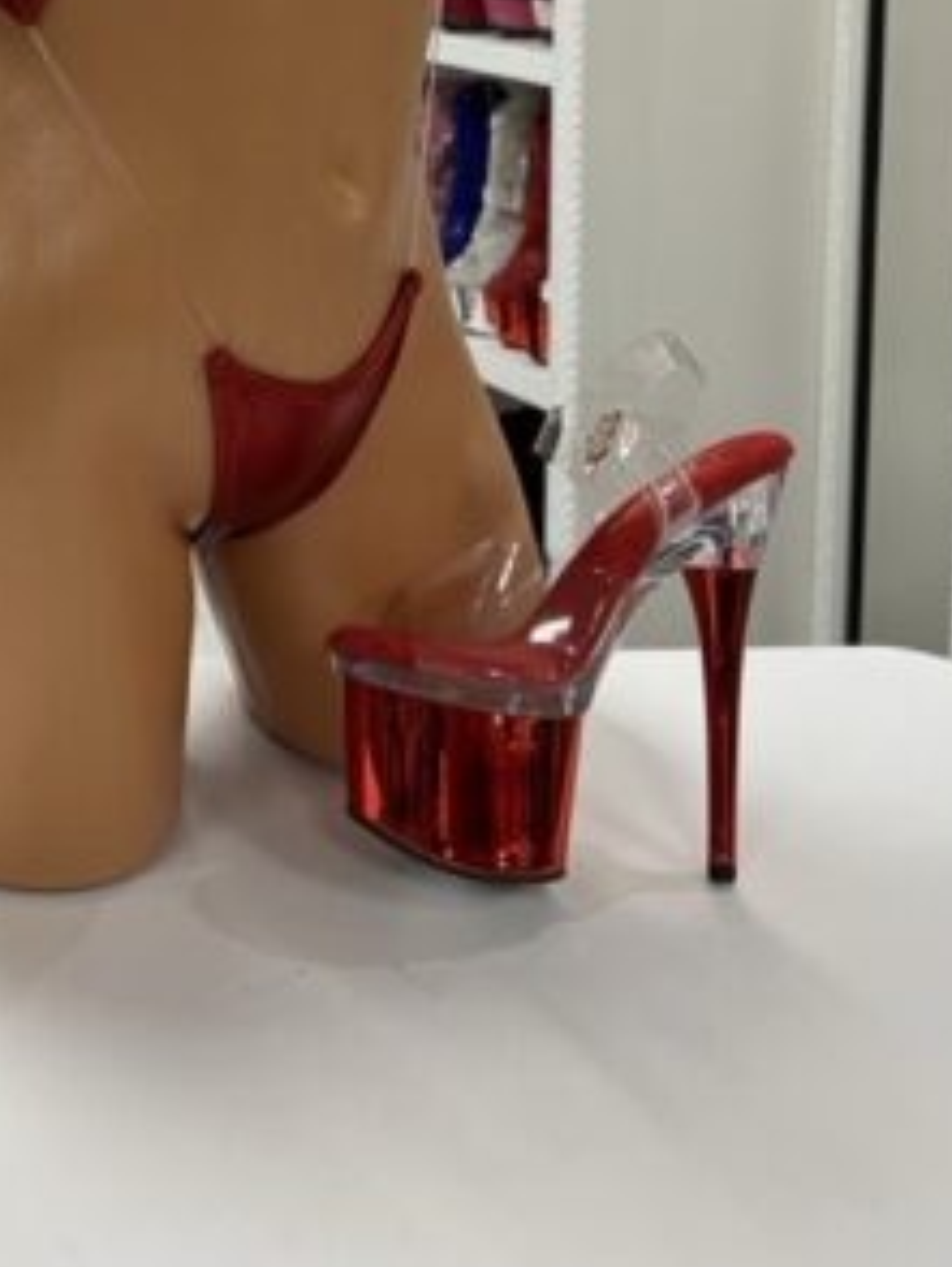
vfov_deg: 33.2
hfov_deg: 27.2
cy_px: 9
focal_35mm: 53
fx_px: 1941
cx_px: 254
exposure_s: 1/60
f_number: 1.5
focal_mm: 5.7
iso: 100
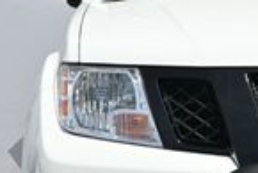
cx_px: 333
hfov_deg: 7.2
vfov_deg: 4.8
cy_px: 137
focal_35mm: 284
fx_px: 2039
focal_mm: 43
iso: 100
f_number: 6.3
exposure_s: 1/320
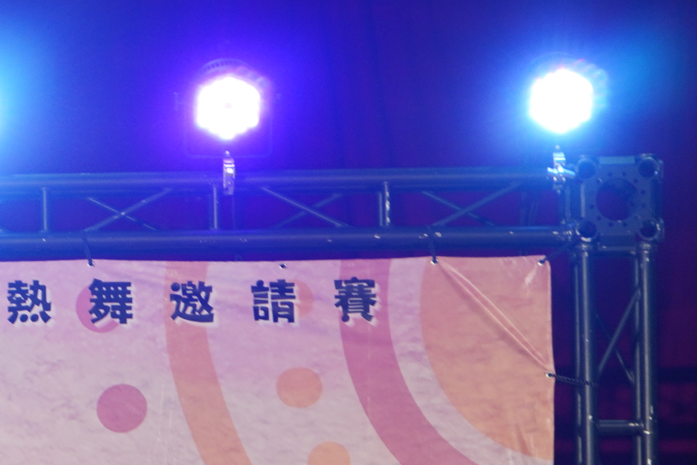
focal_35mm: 264
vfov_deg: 5.2
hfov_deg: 7.6
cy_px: 572
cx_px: -489
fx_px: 5110
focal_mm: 50
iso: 200
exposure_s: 1/15
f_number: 5.6
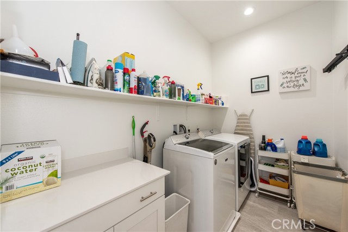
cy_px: 116
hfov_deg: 104.2
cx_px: 174
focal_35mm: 14
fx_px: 135
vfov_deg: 81.2
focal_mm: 14
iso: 800
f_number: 5
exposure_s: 1/100
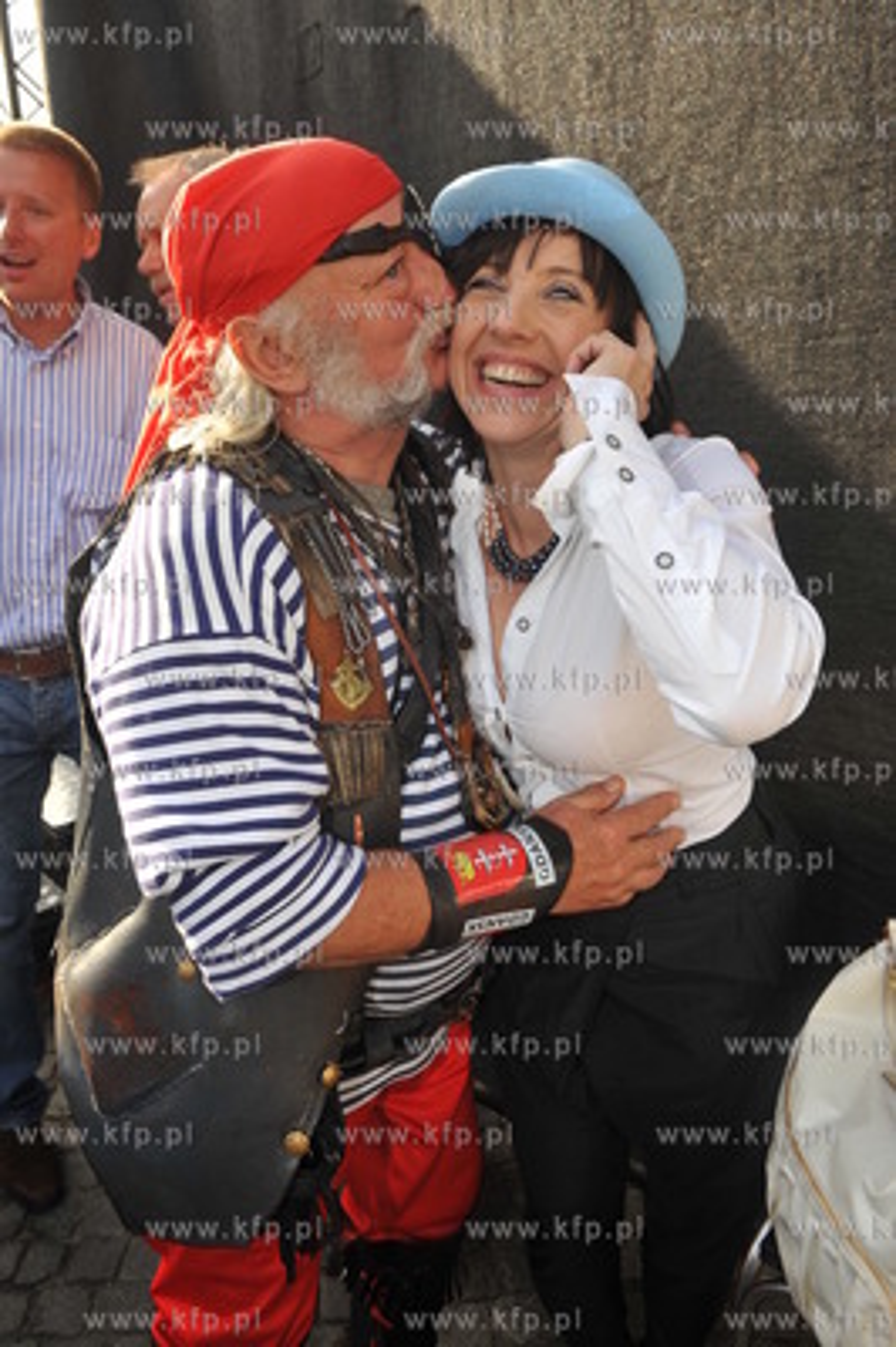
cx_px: 448
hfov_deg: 49.5
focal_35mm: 26
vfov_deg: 69.4
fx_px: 972
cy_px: 674
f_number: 9
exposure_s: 1/160
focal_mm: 26
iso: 250
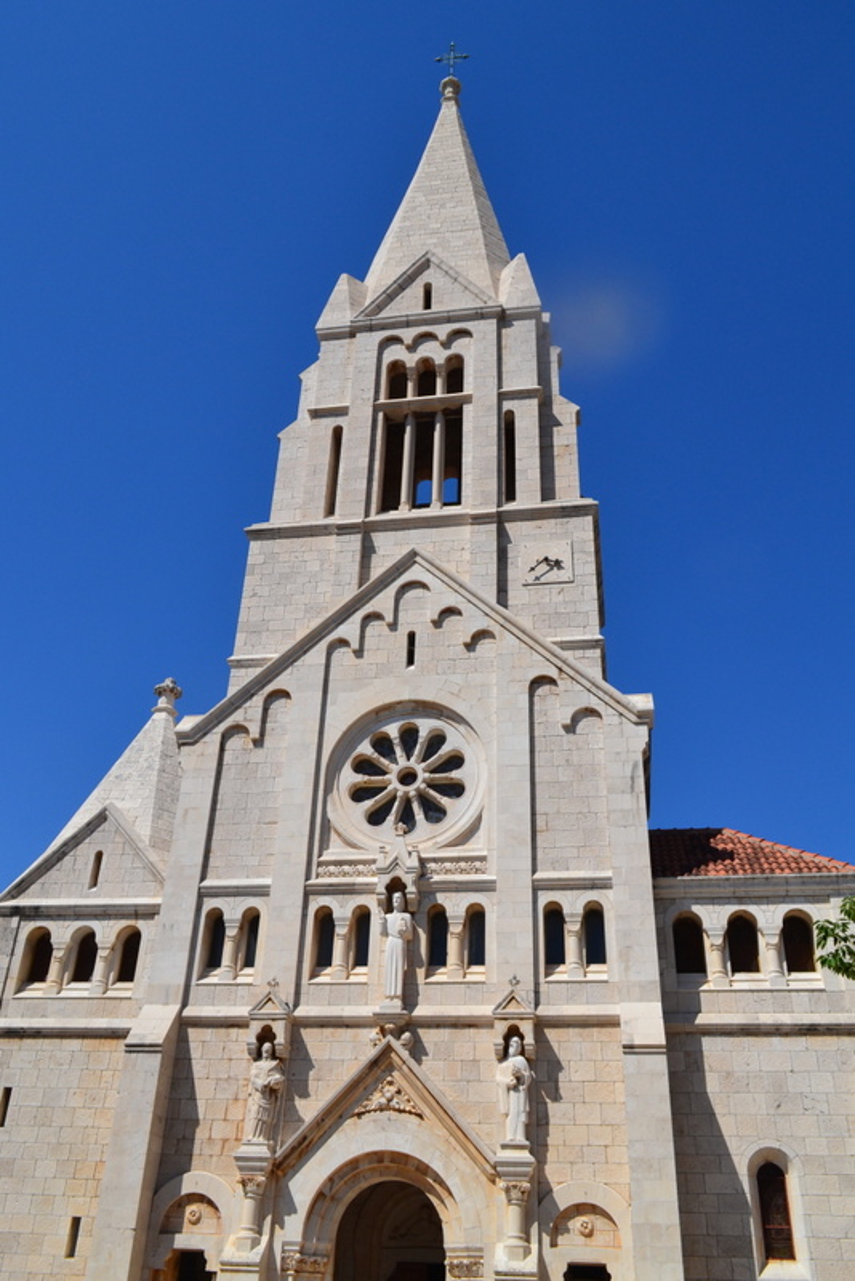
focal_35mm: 27
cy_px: 640
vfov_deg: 67.4
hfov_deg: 48.0
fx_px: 961
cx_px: 428
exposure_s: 1/500
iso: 320
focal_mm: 18
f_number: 11
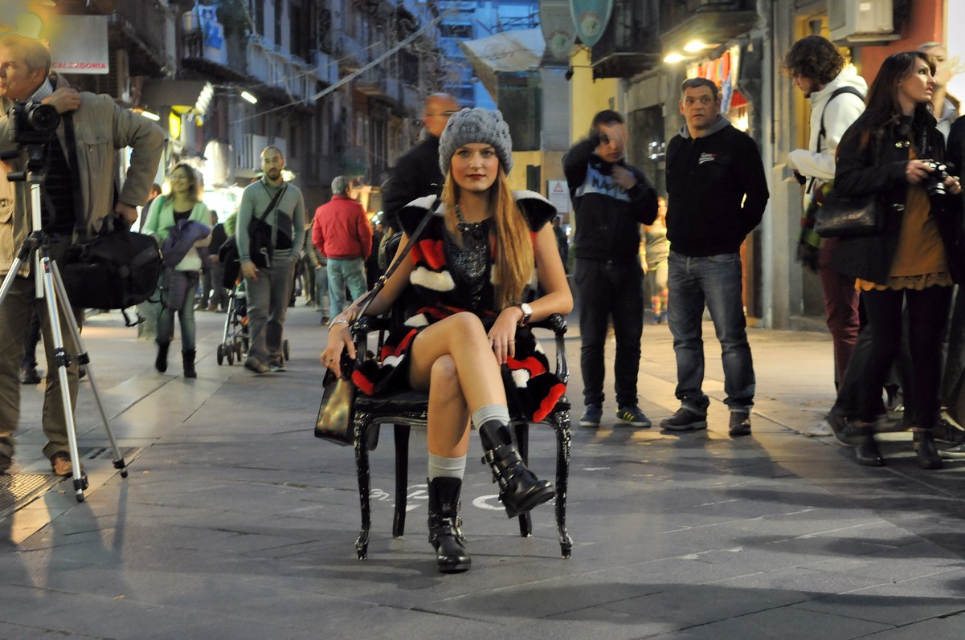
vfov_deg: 20.5
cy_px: 320
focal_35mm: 66
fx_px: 1767
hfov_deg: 30.6
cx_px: 482
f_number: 5
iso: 1250
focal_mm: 44
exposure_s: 1/15
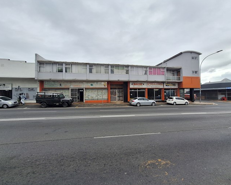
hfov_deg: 100.6
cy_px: 92
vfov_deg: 88.0
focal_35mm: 14
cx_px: 120
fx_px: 96
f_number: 2.2
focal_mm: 1.74
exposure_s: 1/1379
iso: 40
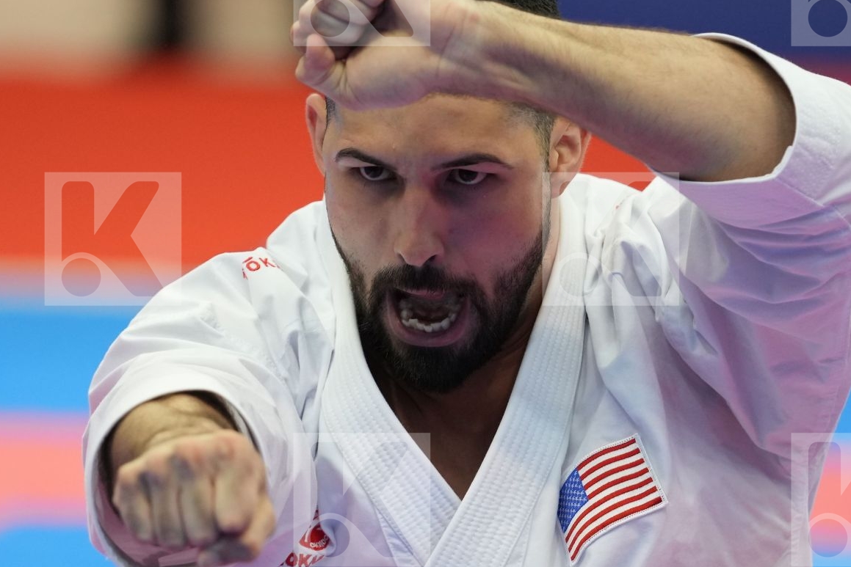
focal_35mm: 466
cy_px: 239
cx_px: 362
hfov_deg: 4.4
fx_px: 11016
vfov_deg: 3.0
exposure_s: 1/500
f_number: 2.8
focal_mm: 200
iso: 1250
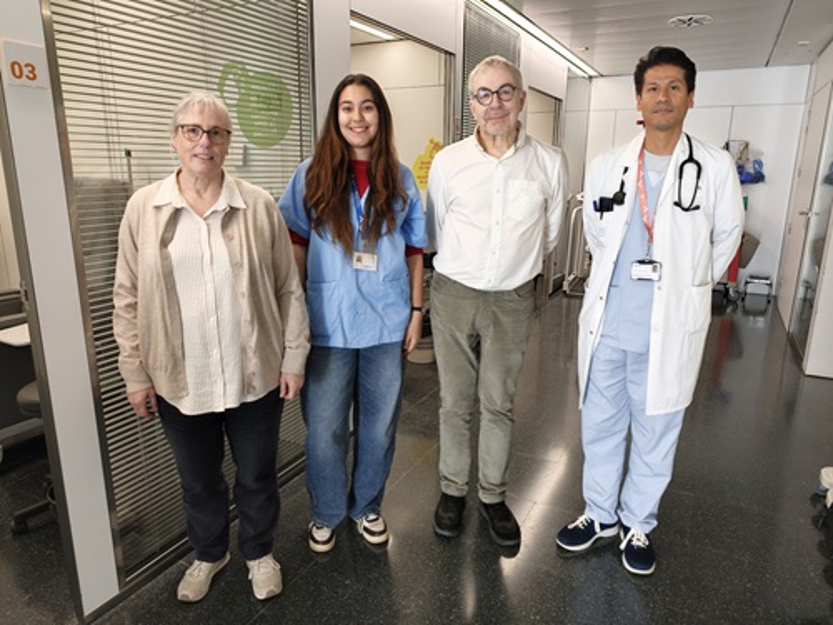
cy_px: 312
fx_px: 553
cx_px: 416
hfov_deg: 73.9
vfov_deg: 58.9
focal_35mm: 23
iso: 250
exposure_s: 1/100
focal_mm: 6.75
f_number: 1.5
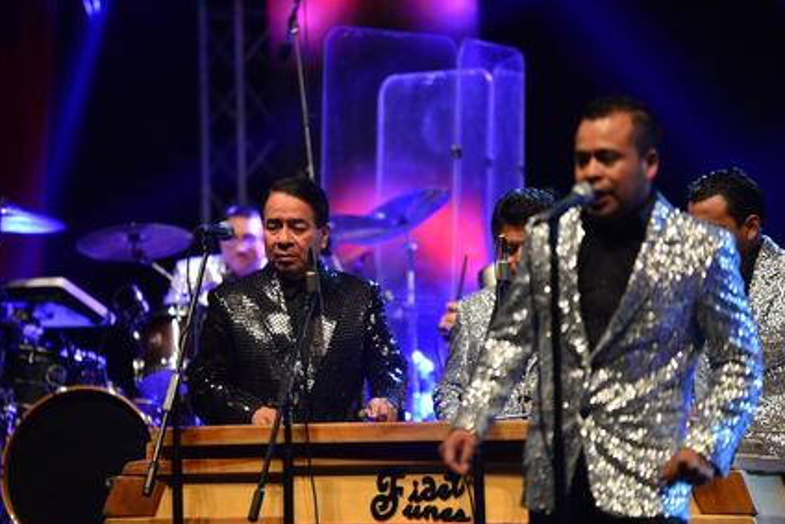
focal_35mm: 236
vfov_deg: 5.8
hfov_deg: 8.7
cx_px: 363
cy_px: 291
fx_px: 5148
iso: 2000
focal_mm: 200
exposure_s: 1/200
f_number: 2.8
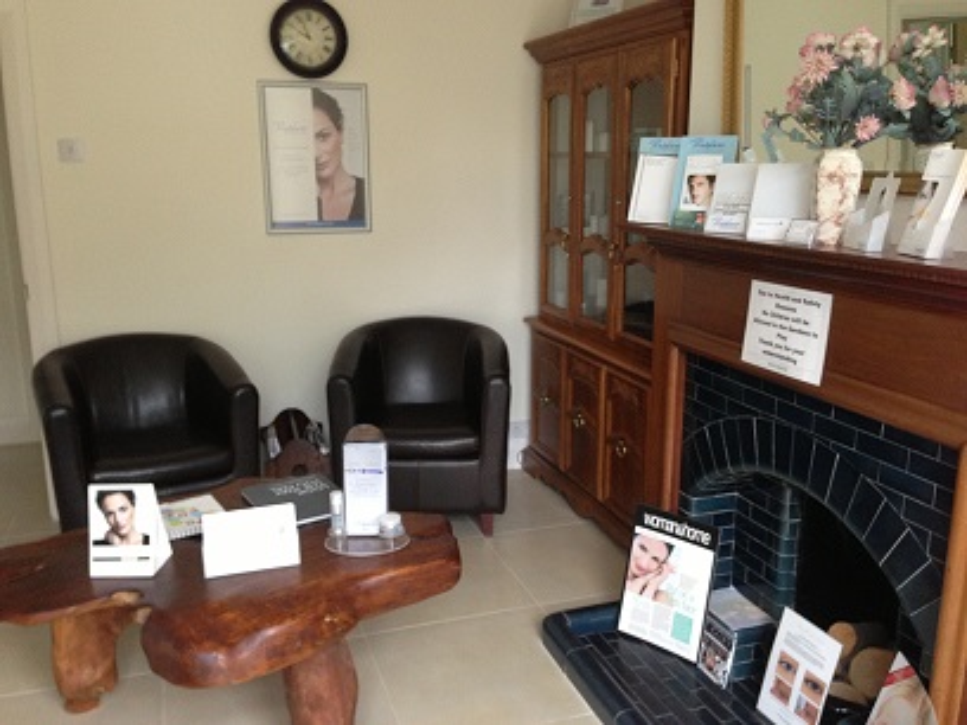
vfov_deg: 42.9
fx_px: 922
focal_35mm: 33
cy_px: 362
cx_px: 484
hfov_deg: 55.4
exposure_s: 1/20
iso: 160
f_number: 2.4
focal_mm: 4.13
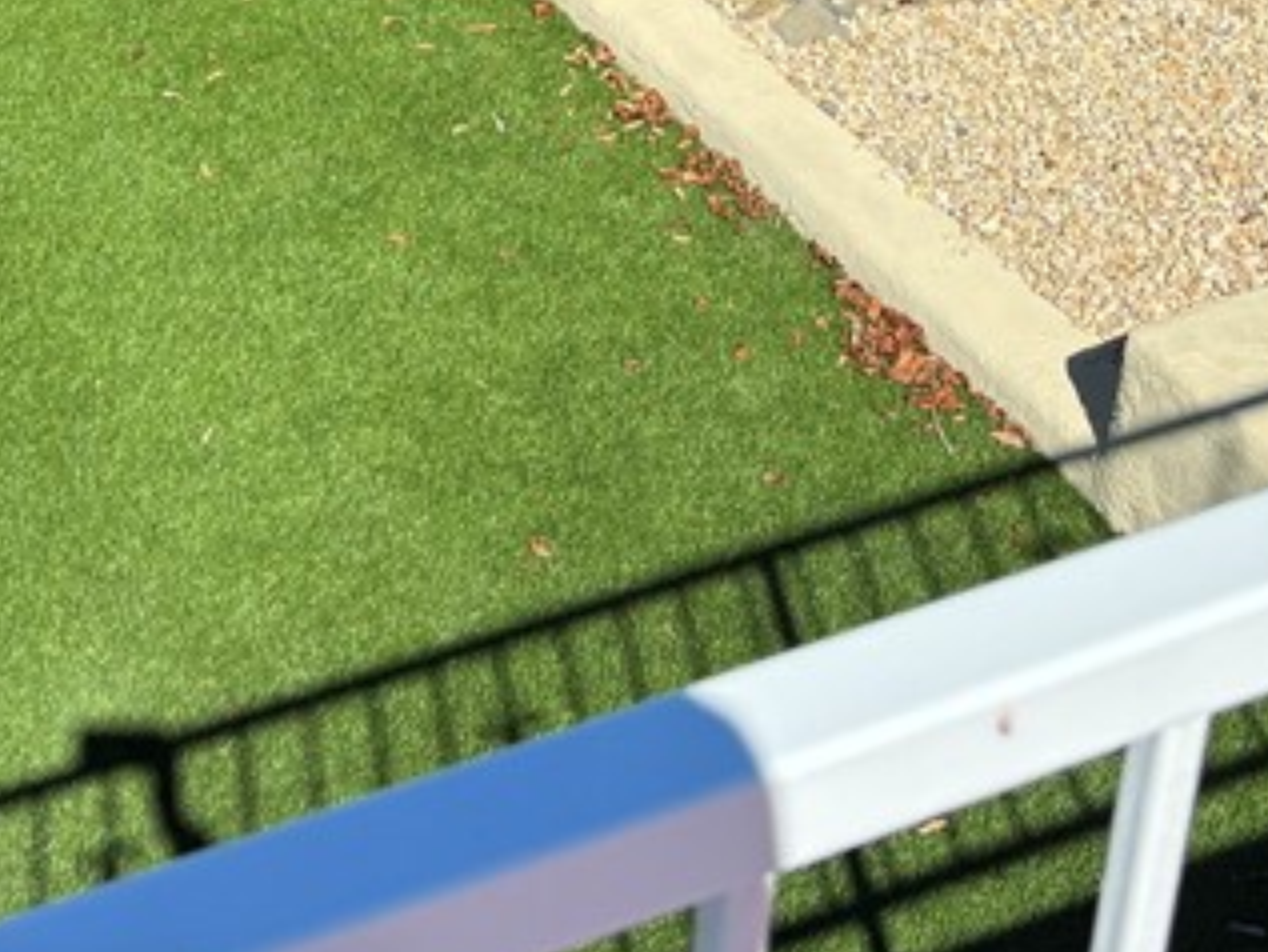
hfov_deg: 22.8
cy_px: -344
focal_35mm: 84
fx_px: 3078
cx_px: 176
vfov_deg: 16.5
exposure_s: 1/1984
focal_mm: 5.96
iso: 50
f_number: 1.6
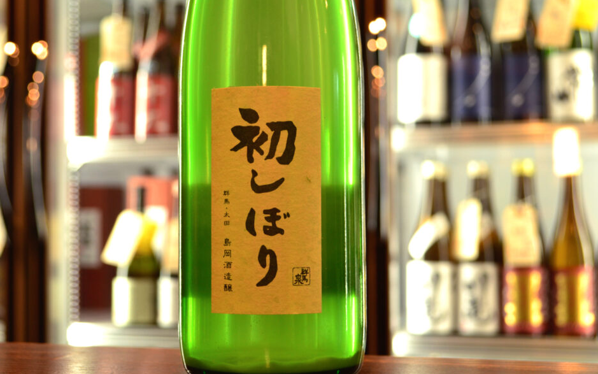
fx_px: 815
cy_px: 187
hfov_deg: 40.3
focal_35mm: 50
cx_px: 296
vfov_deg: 25.8
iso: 450
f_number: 4.8
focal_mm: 32
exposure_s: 1/30
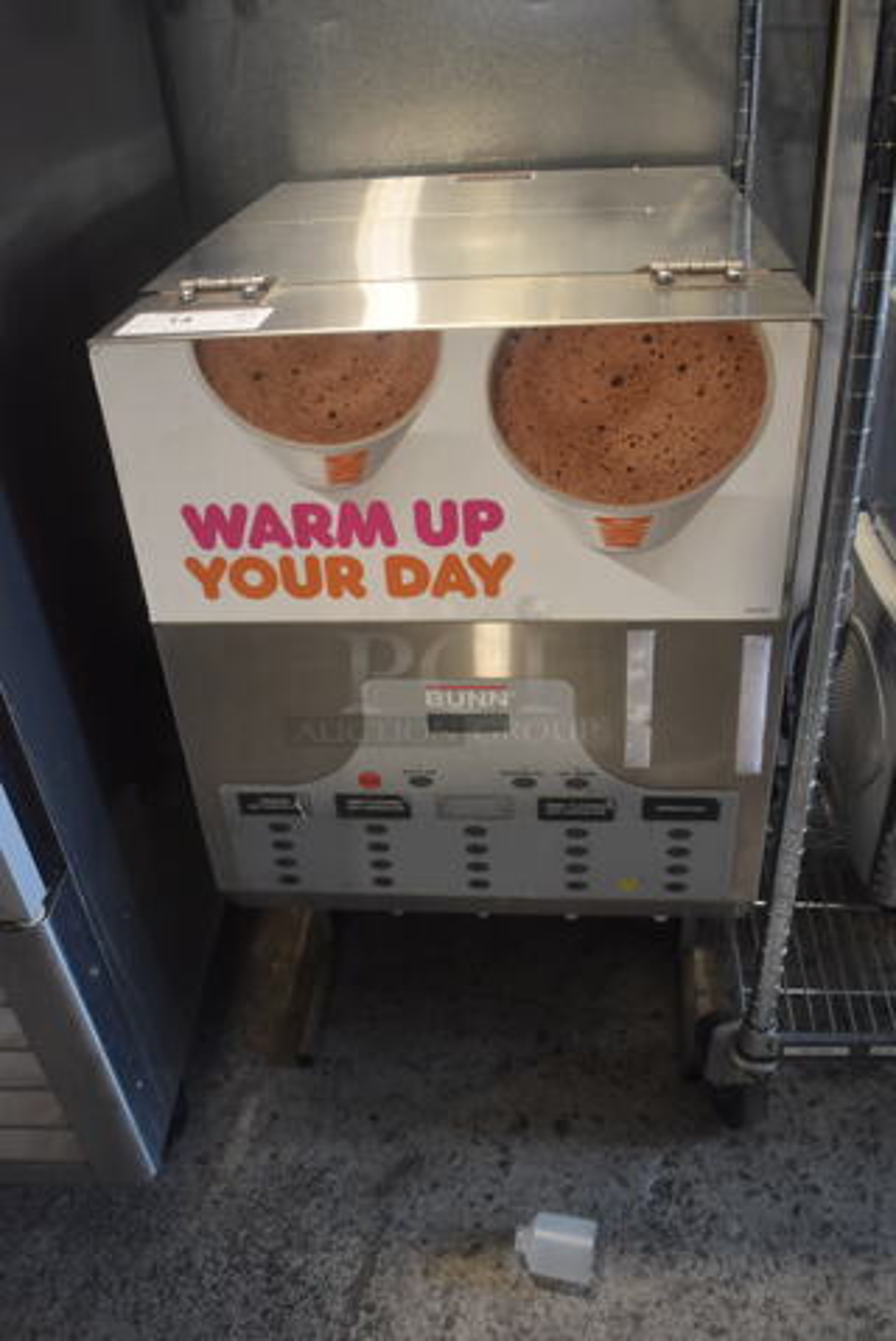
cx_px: 448
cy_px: 670
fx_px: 1118
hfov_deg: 43.7
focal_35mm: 30
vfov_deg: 61.9
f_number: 3.5
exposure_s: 1/125
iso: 1400
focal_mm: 20
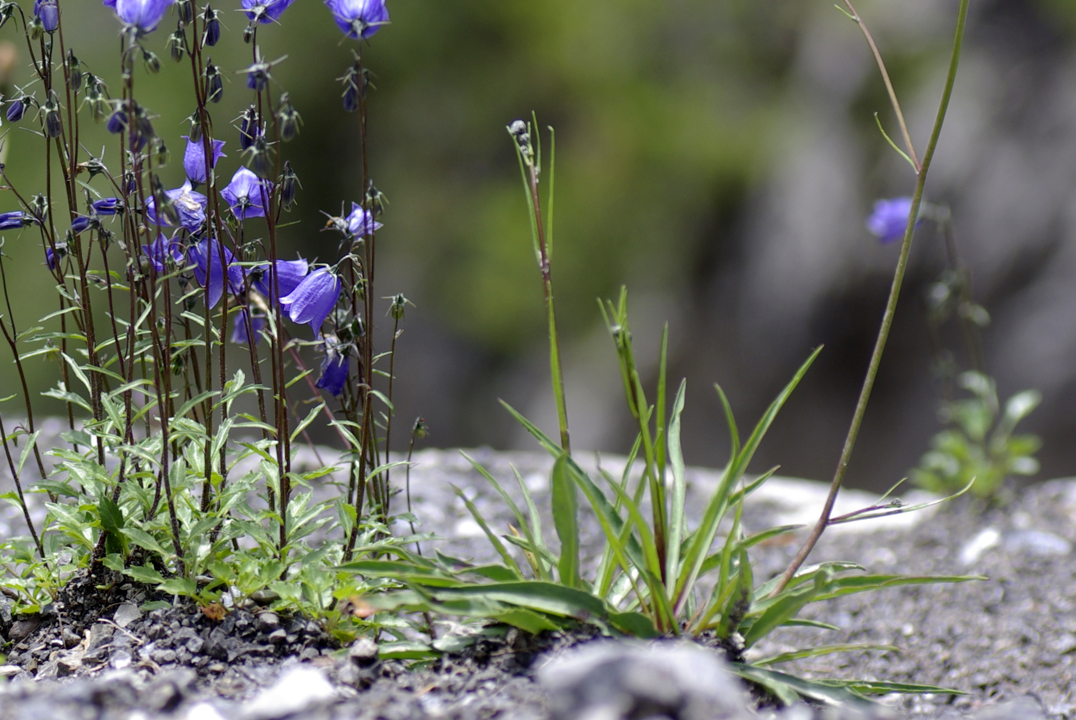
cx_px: 164
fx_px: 7451
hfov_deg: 8.2
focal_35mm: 249
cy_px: 89
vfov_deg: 5.5
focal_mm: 90
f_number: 5
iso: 100
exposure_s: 1/250
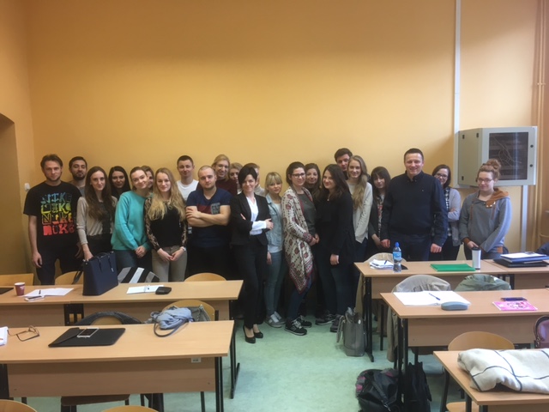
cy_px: 206
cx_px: 274
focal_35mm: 29
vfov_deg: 48.2
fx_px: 460
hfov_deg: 61.7
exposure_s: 1/33
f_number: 2.2
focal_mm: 4.15
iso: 64
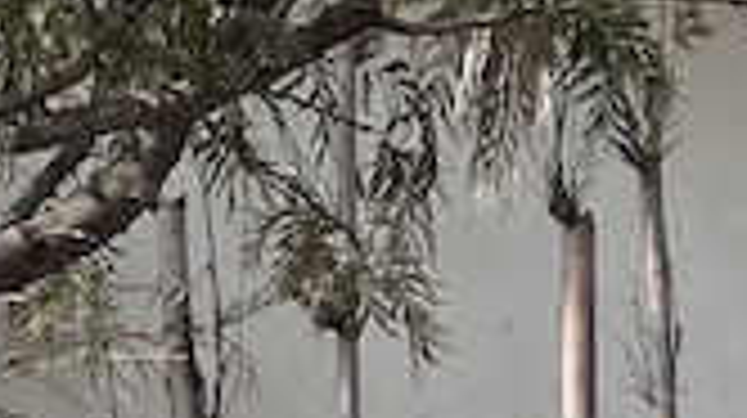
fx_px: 4334
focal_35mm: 219
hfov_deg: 9.6
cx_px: 1125
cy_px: 1996
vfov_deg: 4.7
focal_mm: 4.2
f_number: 1.6
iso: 50
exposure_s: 1/3401
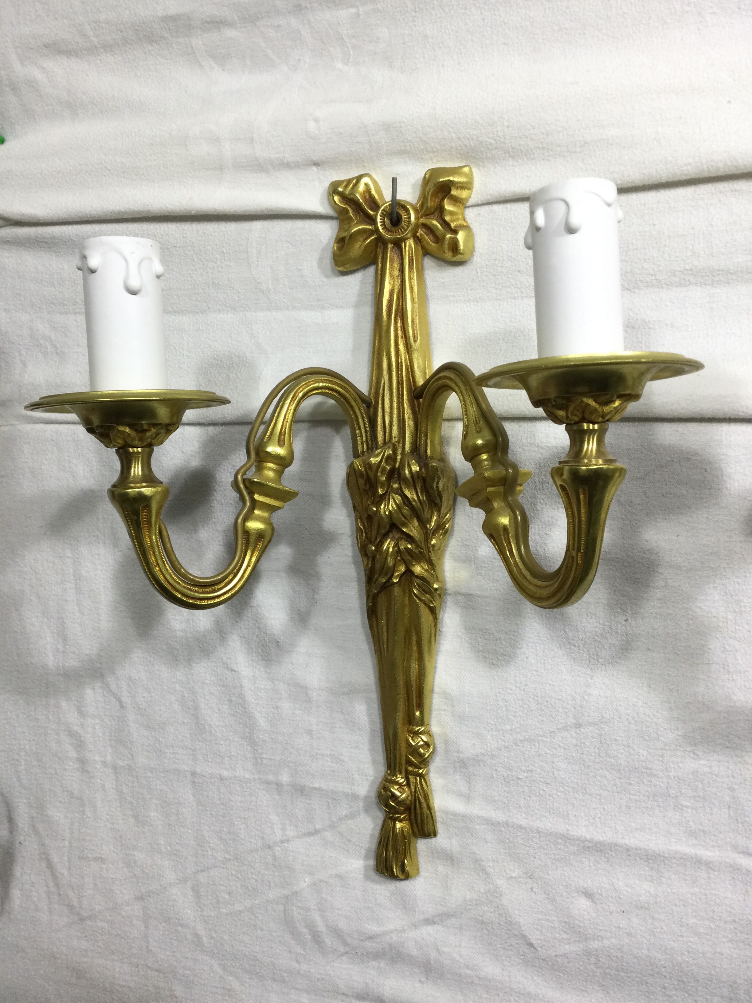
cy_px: 502
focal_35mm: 31
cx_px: 376
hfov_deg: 45.4
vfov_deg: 58.4
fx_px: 898
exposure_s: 1/33
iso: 25
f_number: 2.4
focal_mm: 3.3
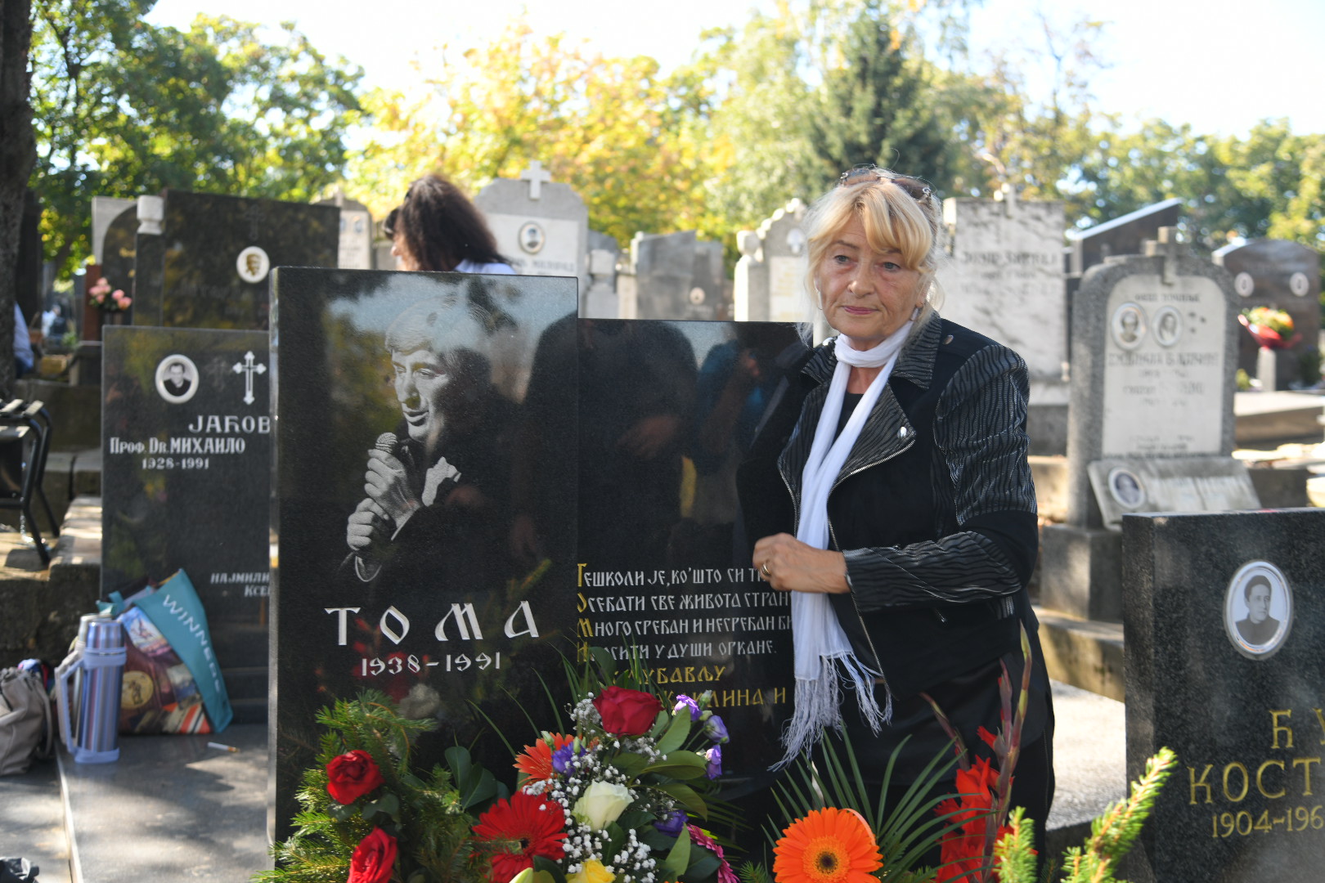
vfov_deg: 29.2
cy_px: 442
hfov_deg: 42.7
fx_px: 1693
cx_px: 662
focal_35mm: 46
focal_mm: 46
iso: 200
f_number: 4
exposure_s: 1/200
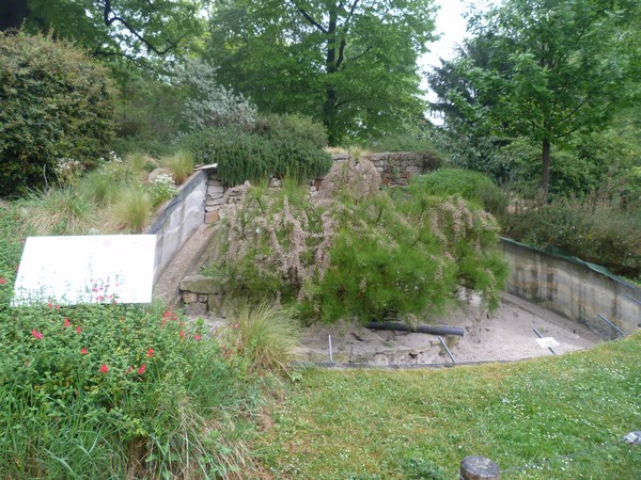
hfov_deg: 69.4
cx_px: 320
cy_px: 240
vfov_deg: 54.9
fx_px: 463
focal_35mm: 25
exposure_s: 1/60
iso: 200
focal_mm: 4.5
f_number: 2.8
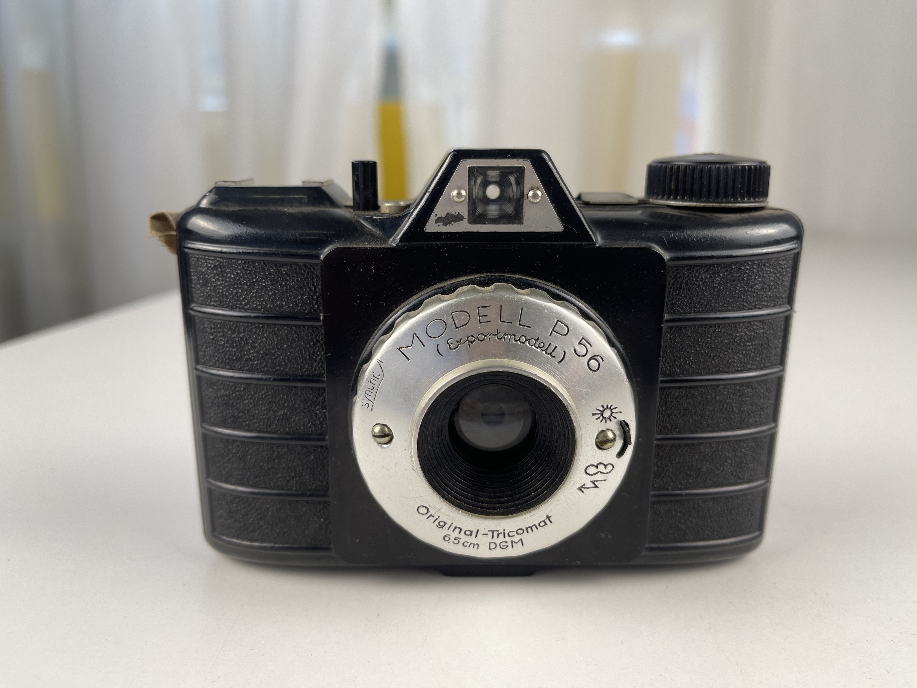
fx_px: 662
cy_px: 344
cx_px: 458
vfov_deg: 54.9
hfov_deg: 69.4
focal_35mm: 25
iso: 32
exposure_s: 1/114
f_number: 1.6
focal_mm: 5.1
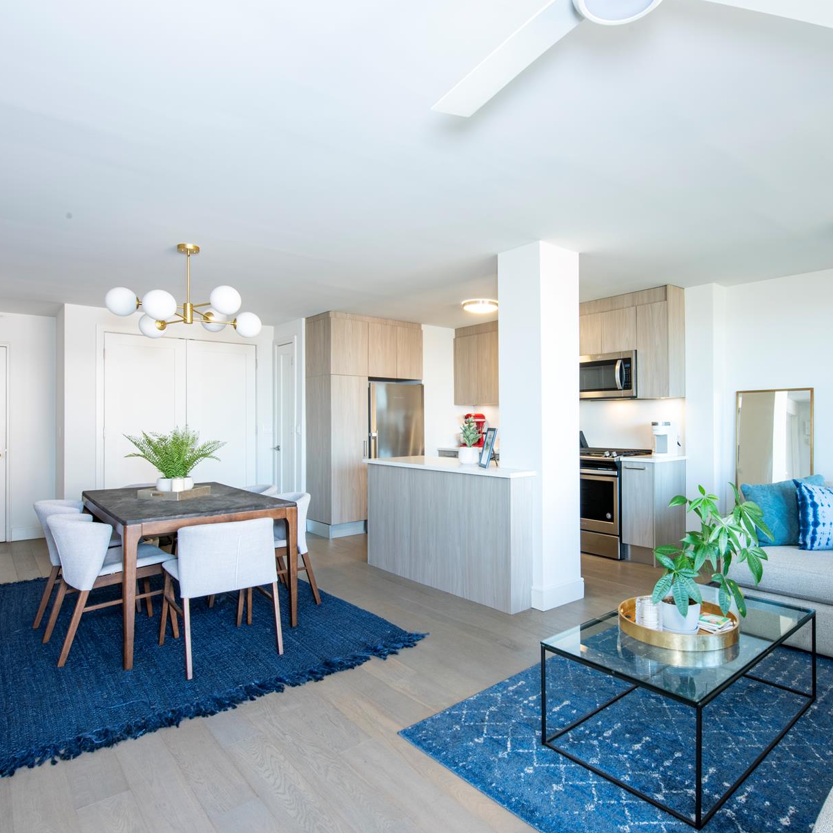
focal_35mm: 20
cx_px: 482
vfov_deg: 74.8
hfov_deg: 74.3
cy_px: 415
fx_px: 545
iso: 250
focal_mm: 15
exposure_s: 1/2.5
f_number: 11
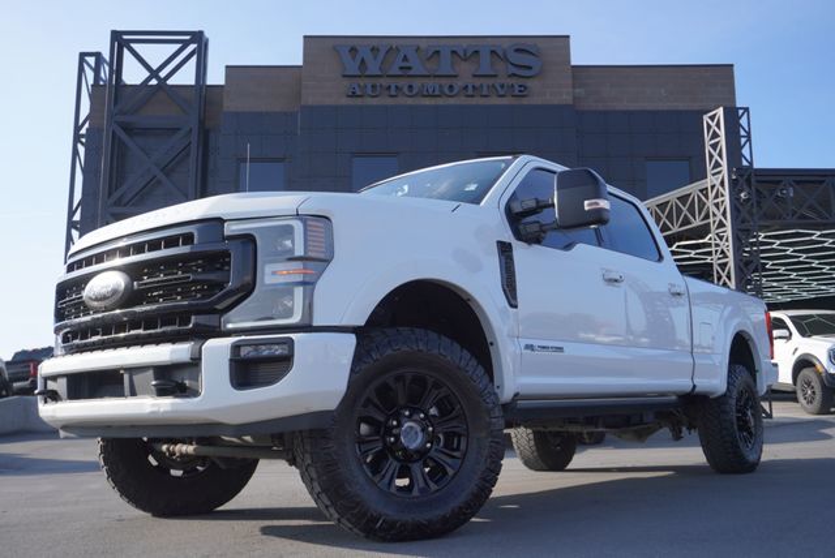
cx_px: 418
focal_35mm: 34
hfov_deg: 55.1
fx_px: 801
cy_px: 279
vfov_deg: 38.4
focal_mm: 23
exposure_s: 1/400
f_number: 4.5
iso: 100
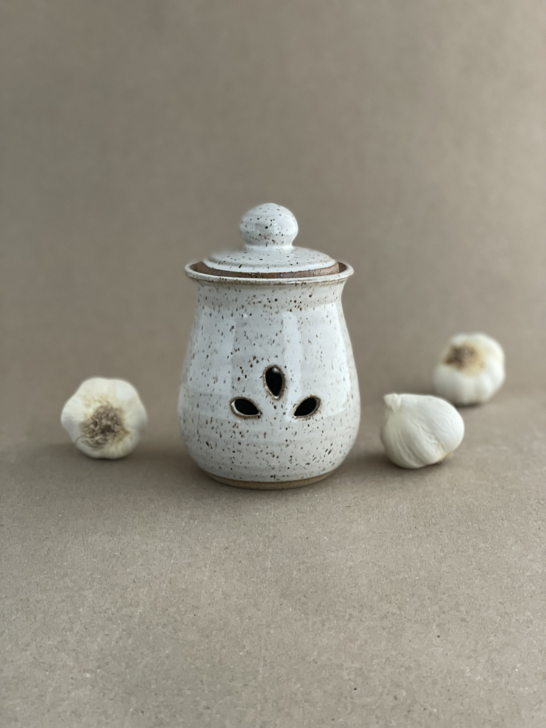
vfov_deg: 36.8
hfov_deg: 28.0
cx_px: 273
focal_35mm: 52
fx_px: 1094
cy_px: 364
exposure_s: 1/63
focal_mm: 6
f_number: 2
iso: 250
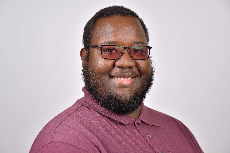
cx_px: 115
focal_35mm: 75
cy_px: 76
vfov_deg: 18.2
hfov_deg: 27.0
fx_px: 479
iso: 800
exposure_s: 1/250
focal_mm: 50
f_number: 4.8
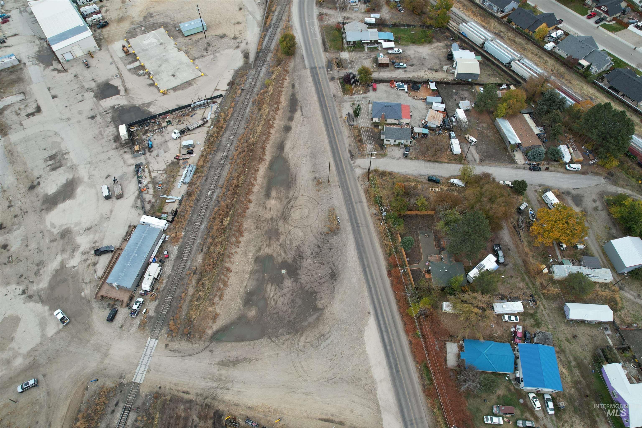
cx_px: 321
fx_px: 392
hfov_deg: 78.6
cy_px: 214
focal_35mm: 22
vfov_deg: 57.2
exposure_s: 1/60
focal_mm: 8.38
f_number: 2.8
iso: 100
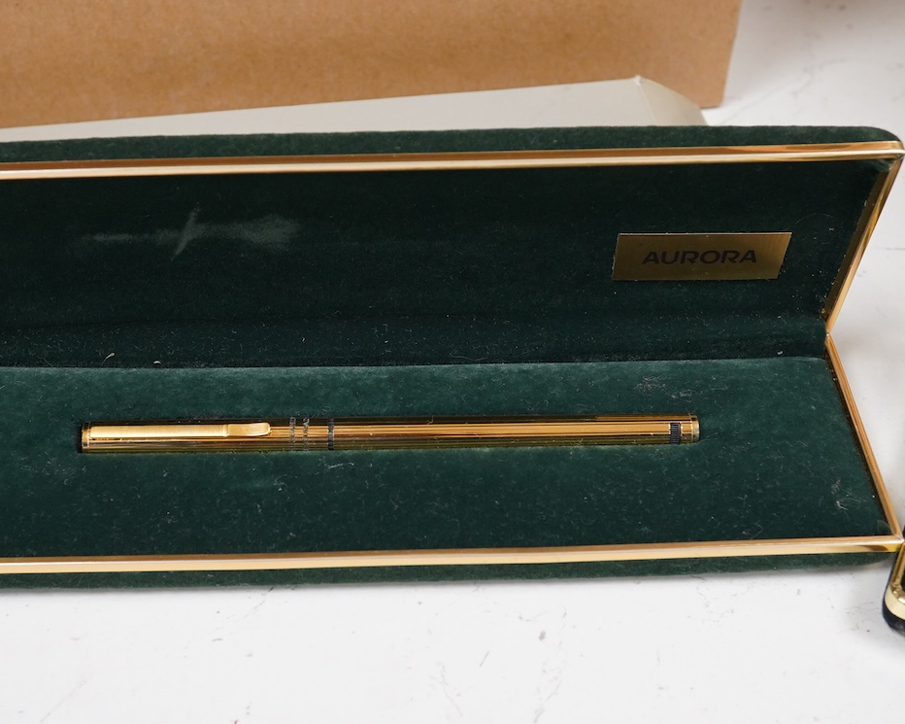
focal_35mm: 51
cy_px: 361
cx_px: 395
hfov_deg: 36.6
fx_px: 1366
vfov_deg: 29.7
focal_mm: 30
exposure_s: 1/100
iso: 2500
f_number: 6.3
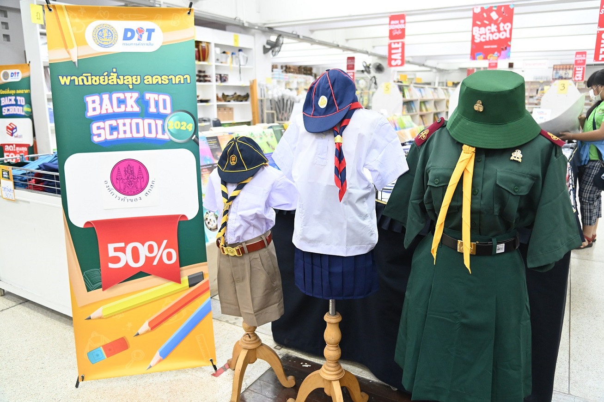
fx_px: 453
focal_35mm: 27
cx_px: 302
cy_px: 201
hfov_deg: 67.4
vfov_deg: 47.9
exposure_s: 1/200
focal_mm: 27
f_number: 4
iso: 5000
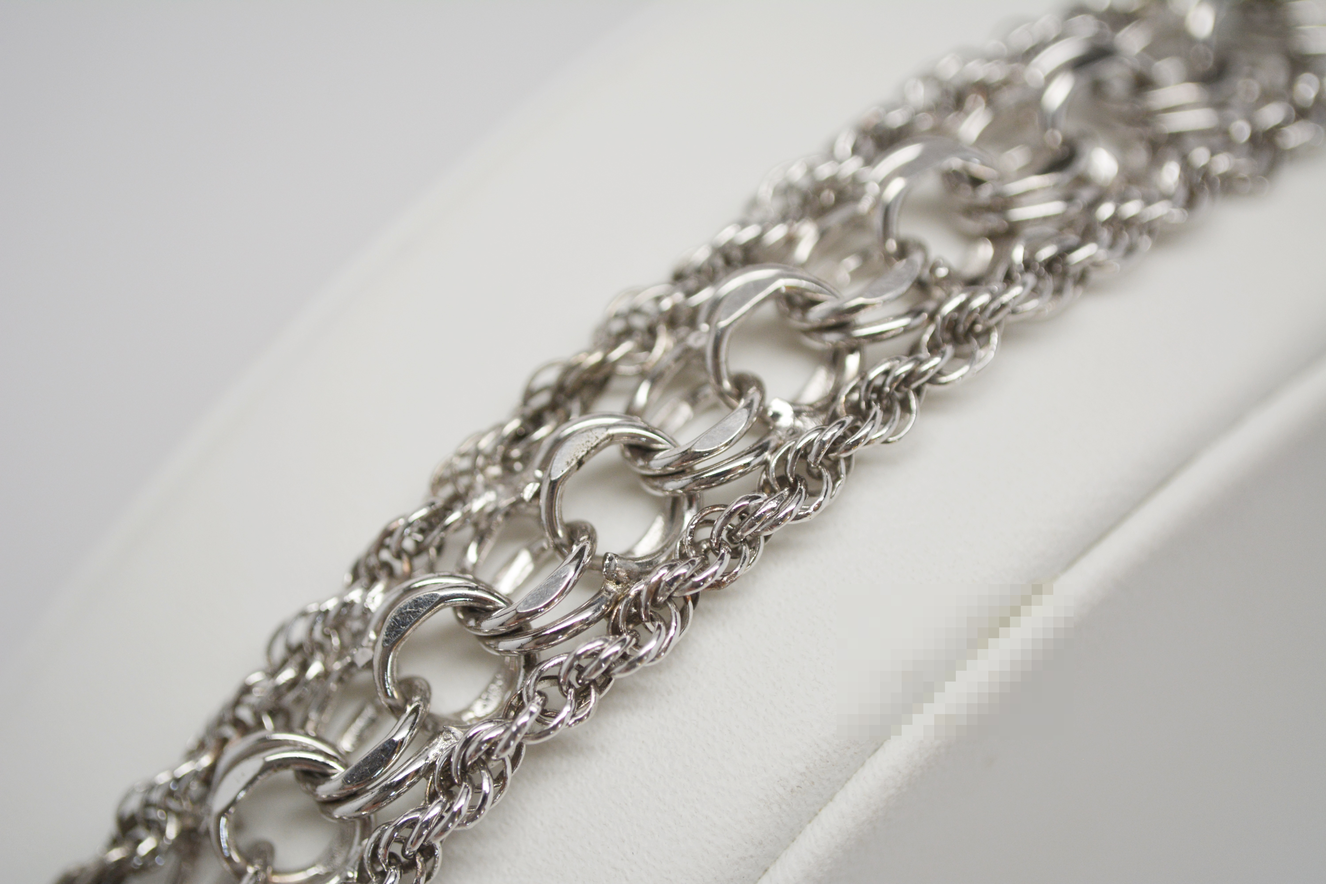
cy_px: 442
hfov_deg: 29.2
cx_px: 663
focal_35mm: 69
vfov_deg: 19.7
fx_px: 2541
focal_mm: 46
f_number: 5.6
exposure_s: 1/125
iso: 400
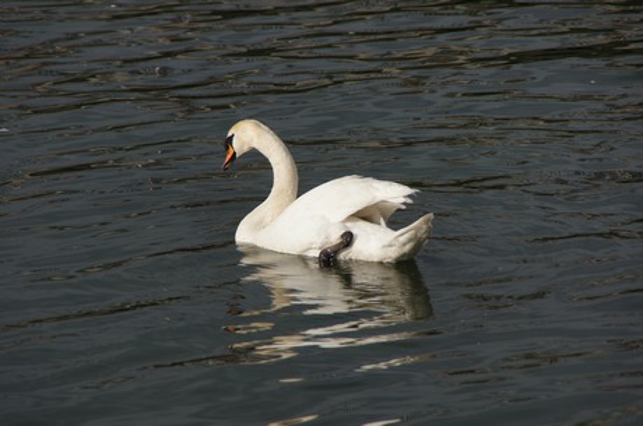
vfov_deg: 4.6
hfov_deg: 6.9
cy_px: 213
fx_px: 5349
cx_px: 322
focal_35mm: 300
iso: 100
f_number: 7.1
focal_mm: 200
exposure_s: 1/640
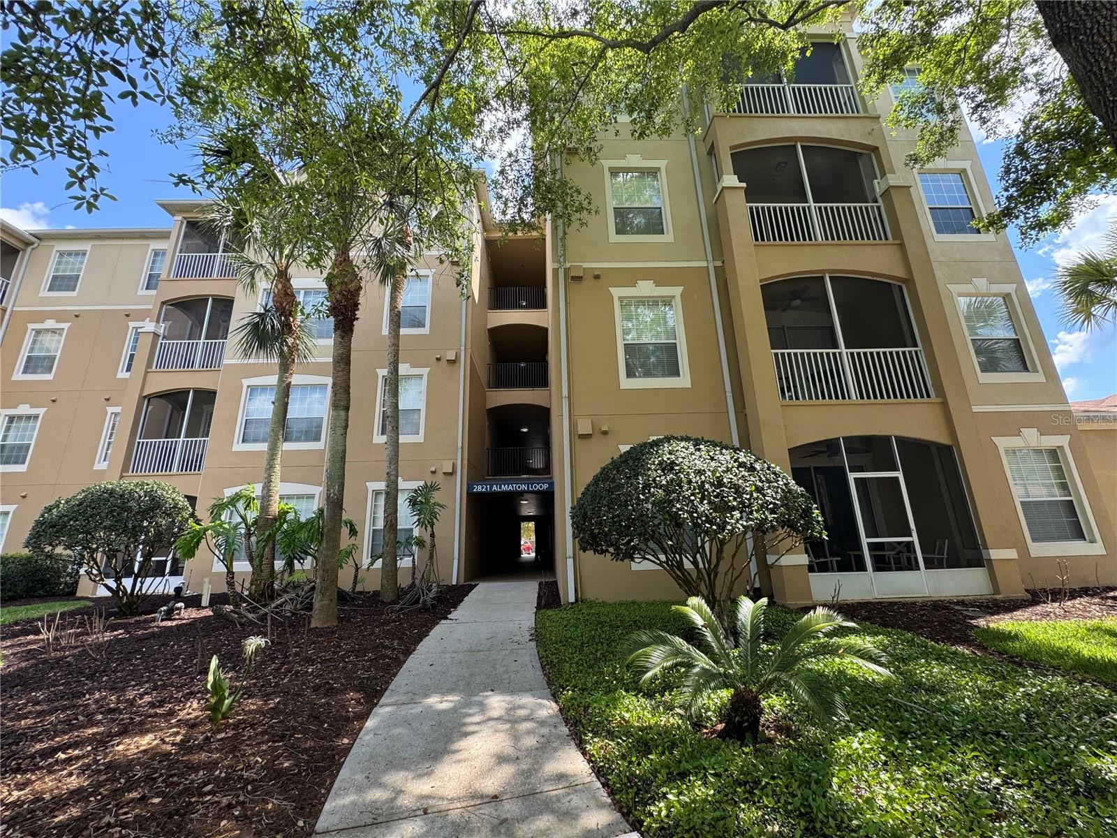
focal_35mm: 14
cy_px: 419
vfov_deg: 85.7
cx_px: 558
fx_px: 452
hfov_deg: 102.1
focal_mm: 2.22
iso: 40
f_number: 2.2
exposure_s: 1/297
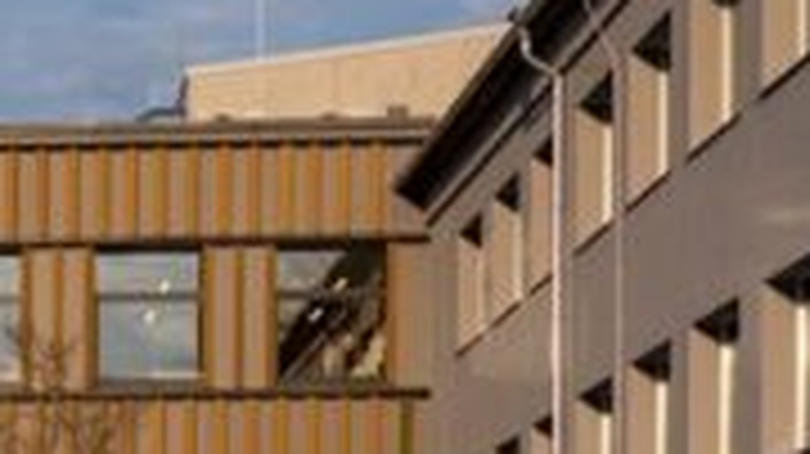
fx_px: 3070
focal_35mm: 143
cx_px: -801
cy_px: 88
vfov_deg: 8.5
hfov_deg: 13.1
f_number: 6.3
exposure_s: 1/250
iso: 125
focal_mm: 24
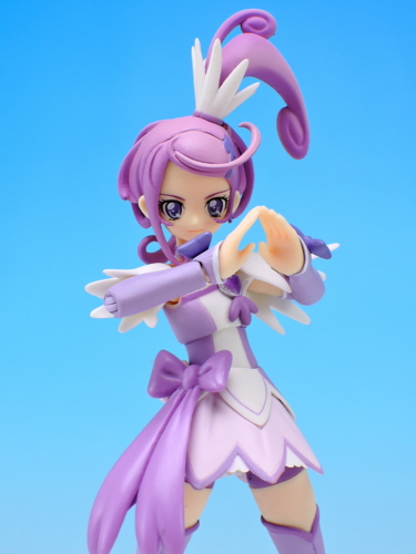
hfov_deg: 12.3
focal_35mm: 120
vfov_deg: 16.4
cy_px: 277
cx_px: 208
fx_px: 1923
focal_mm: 25.5
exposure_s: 1/2
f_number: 7.1
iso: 80
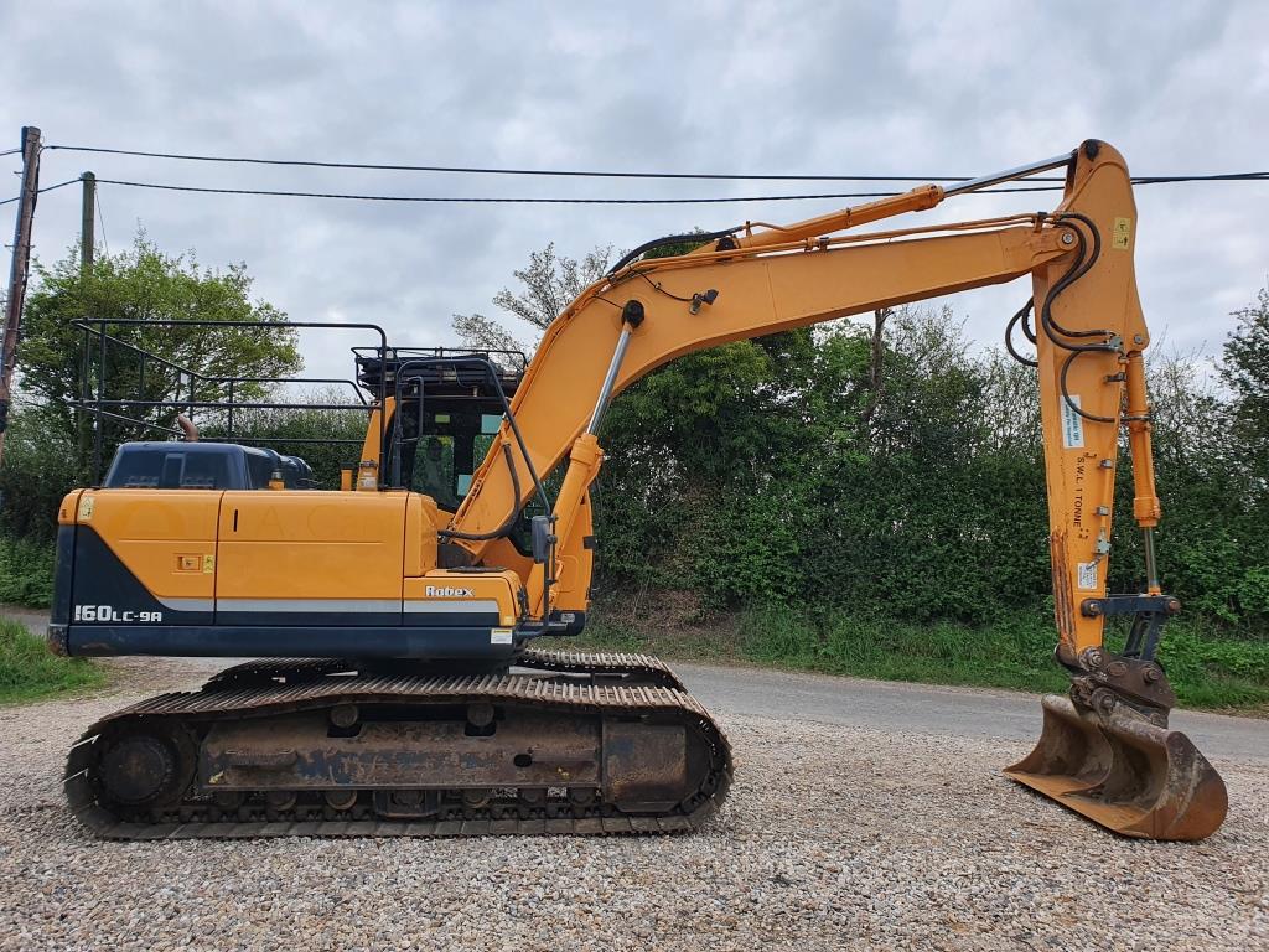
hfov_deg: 67.3
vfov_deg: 53.1
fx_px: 953
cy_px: 476
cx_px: 634
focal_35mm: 26
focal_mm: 4.32
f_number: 2.4
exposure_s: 1/640
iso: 50
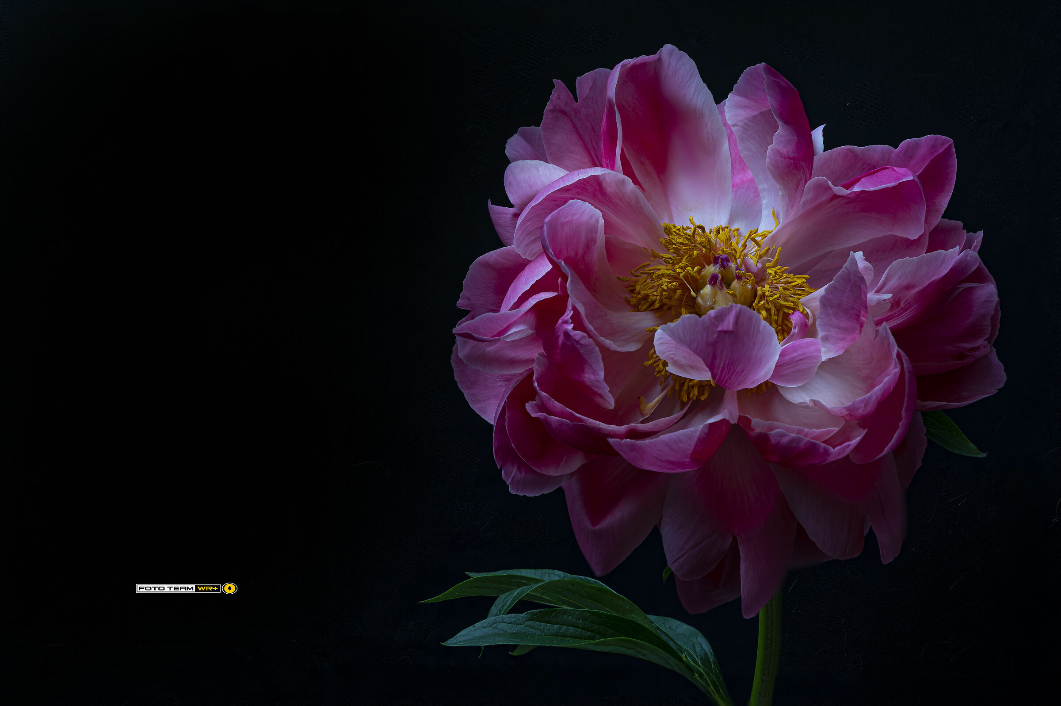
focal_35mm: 105
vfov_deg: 13.0
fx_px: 3093
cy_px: 353
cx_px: 530
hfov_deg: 19.5
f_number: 14
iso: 100
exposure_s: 1/4
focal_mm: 105
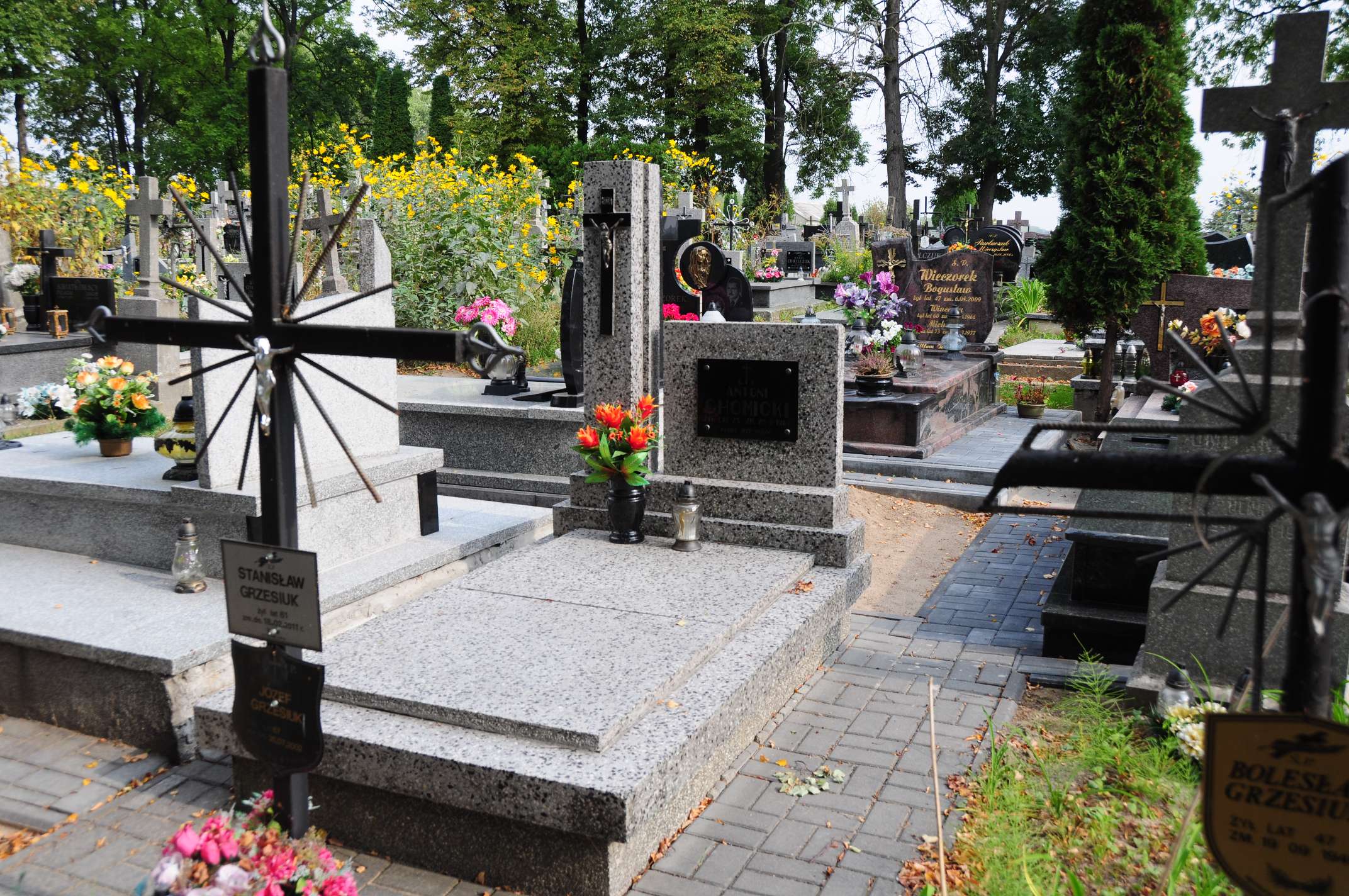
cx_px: 674
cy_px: 448
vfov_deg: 43.5
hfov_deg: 62.0
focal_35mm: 30
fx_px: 1123
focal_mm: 20
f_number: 5
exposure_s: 1/500
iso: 250
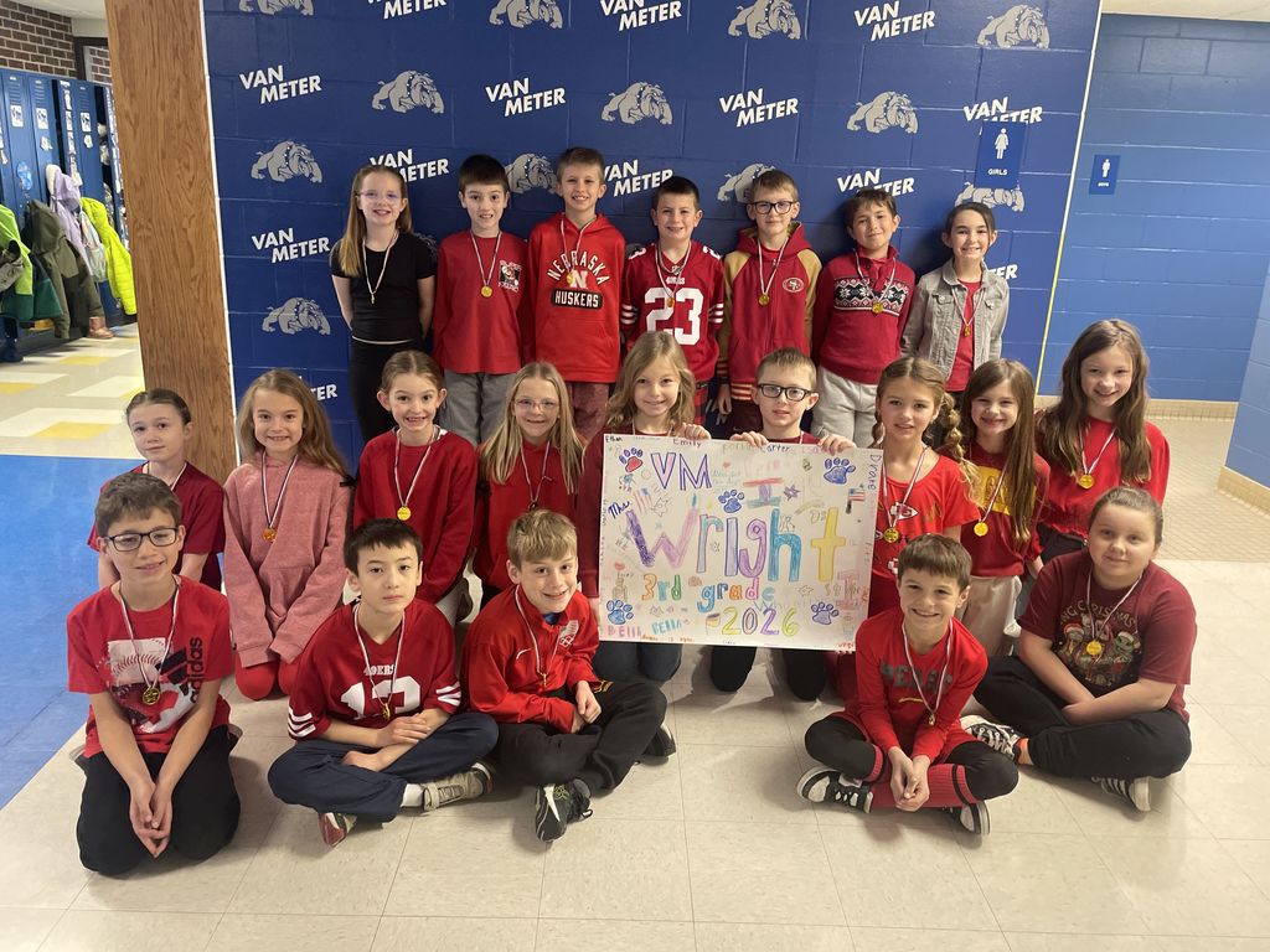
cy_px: 476
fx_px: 954
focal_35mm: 26
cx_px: 635
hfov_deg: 67.3
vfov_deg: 53.1
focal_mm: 4.2
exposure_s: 1/54
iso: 320
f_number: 1.6
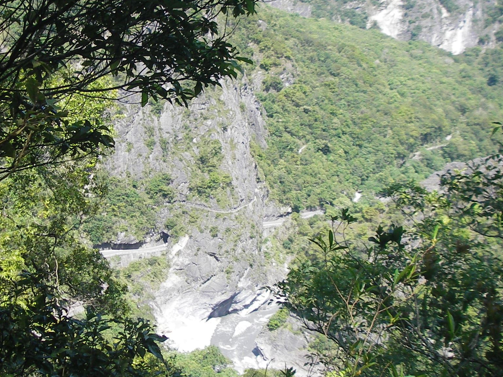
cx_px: 142
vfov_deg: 23.3
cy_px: 188
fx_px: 915
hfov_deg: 30.3
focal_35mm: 63
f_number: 3.3
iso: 50
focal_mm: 6.3
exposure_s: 1/200
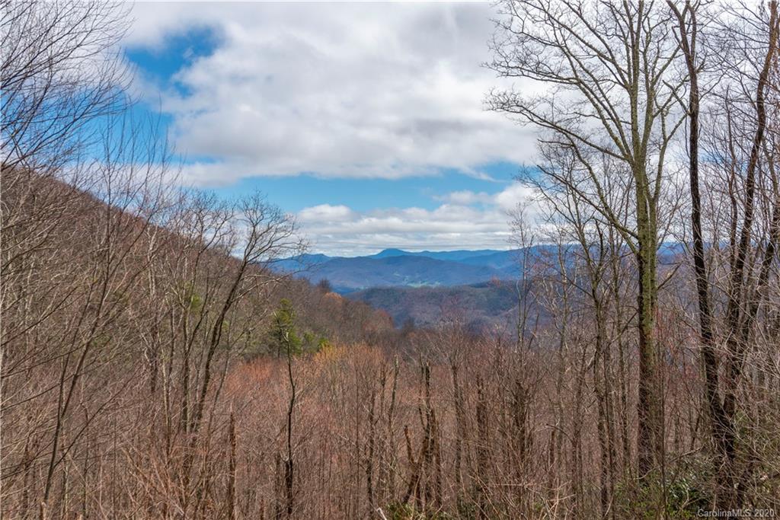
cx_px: 390
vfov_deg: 37.9
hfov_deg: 54.4
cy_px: 260
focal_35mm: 35
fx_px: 758
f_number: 7.1
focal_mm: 35
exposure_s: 1/2000
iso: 320
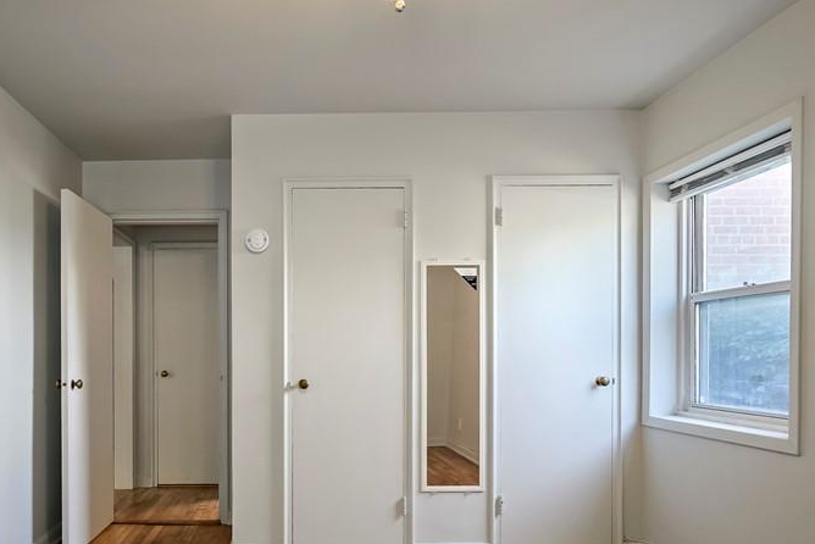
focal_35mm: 26
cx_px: 277
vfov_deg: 49.3
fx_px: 589
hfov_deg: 67.6
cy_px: 323
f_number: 7.1
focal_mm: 16
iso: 800
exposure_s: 1/50
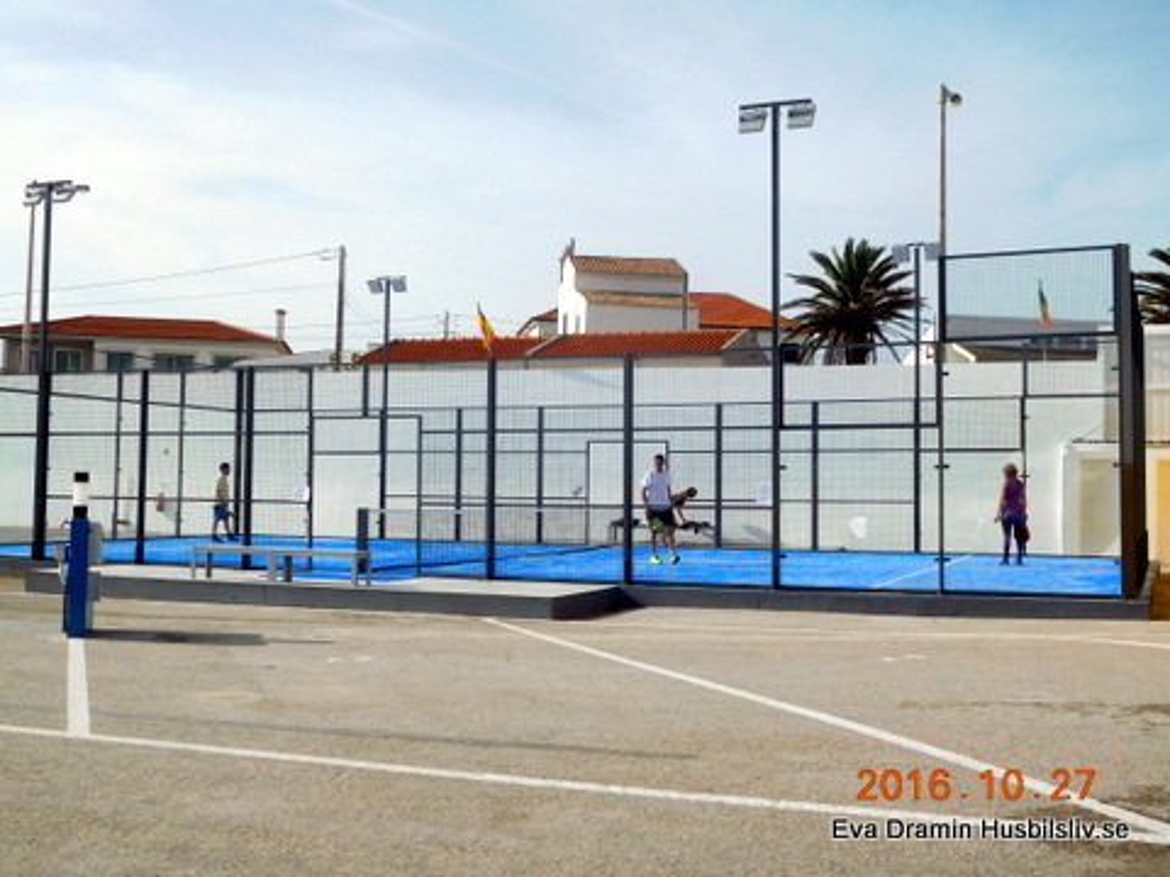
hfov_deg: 46.8
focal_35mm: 40
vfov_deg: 36.0
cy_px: 438
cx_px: 585
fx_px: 1352
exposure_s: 1/400
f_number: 7.8
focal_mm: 7.1
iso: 125
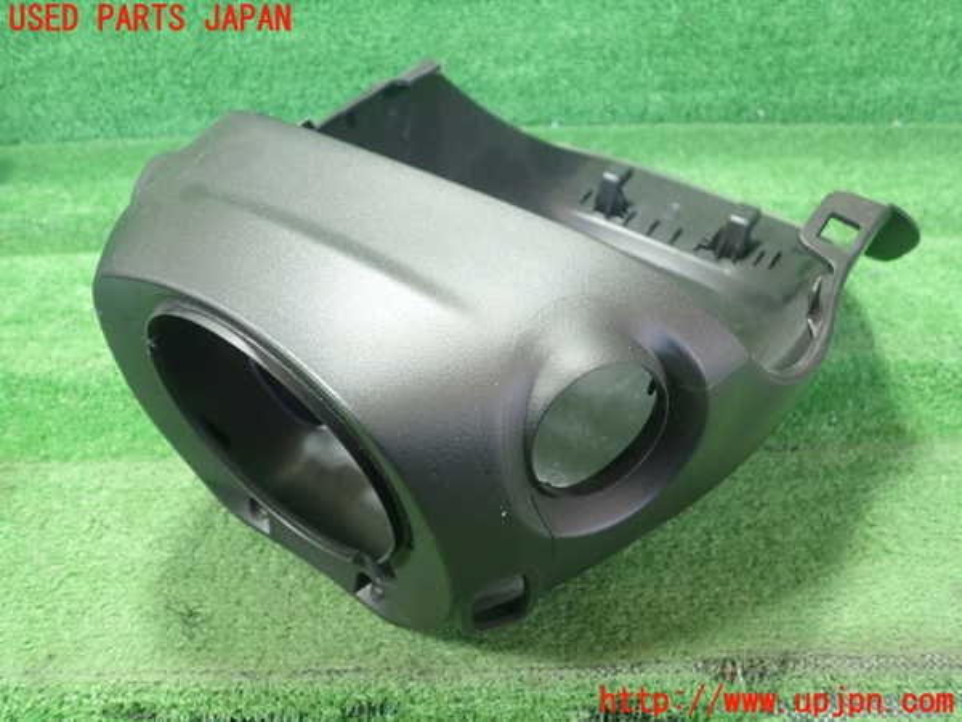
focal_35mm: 30
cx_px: 481
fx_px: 834
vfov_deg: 46.8
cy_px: 361
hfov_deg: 60.0
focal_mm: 5.5
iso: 800
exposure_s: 1/100
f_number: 2.3
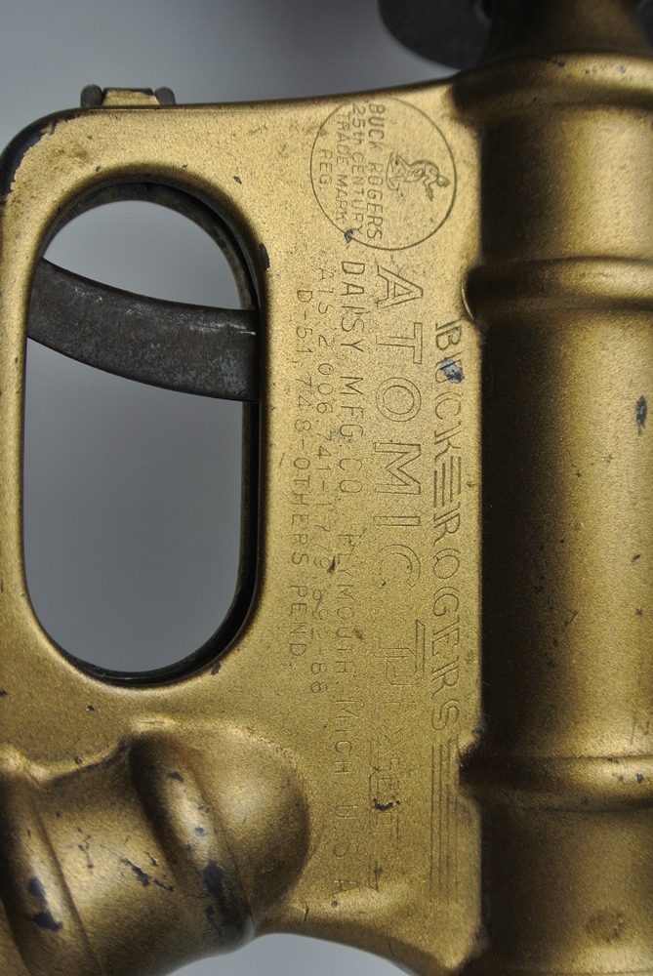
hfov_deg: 32.0
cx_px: 326
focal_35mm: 42
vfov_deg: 46.4
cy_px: 488
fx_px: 1140
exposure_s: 1/125
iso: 360
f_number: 4.2
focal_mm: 15.7
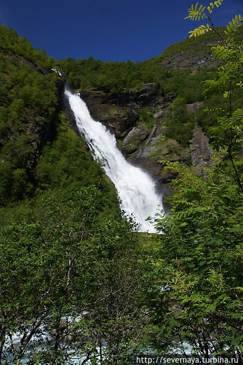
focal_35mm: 30
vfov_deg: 62.0
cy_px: 182
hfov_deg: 43.6
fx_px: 304
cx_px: 122
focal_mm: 20
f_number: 5.6
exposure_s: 1/500
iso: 200
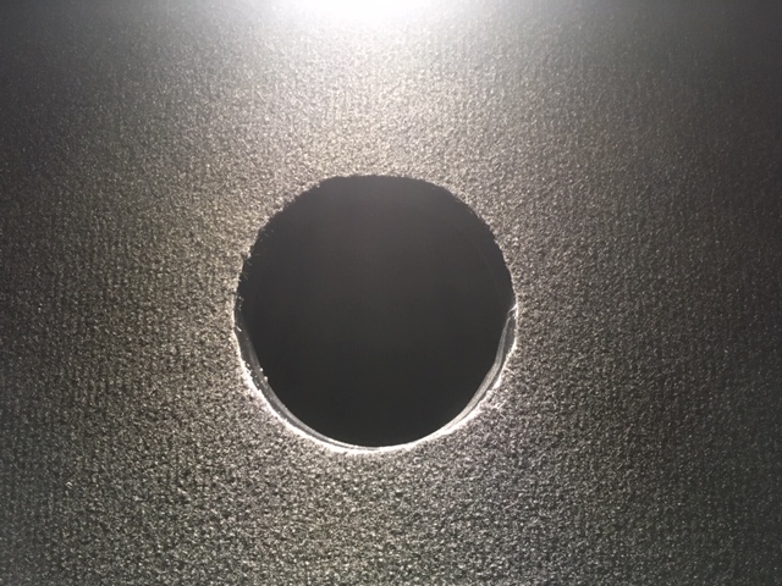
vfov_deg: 48.2
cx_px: 391
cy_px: 293
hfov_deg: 61.7
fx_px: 655
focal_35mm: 29
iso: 200
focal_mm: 4.15
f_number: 2.2
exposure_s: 1/33
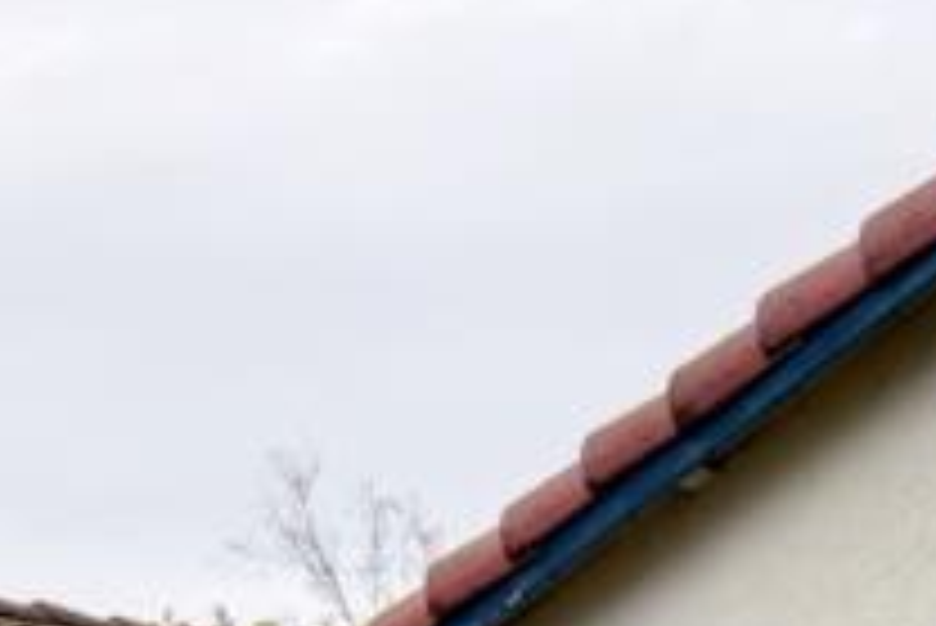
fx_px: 2628
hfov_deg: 19.9
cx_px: 778
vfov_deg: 12.2
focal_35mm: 101
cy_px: 1216
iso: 100
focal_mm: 14
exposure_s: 1/50
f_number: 14
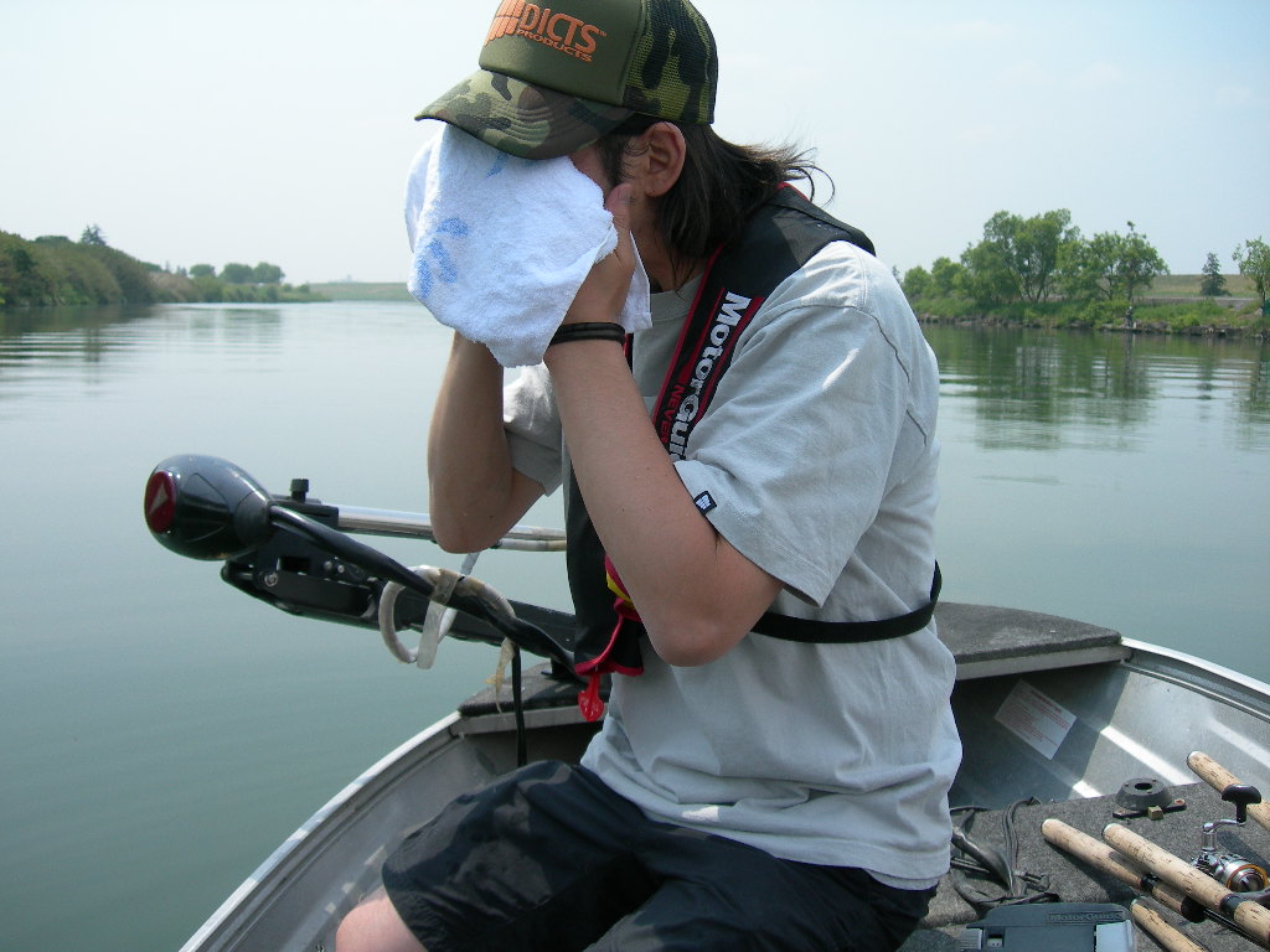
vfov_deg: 37.7
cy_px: 476
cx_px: 635
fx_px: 1394
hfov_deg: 49.0
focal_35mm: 38
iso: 50
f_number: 2.8
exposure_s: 1/1300
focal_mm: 7.8
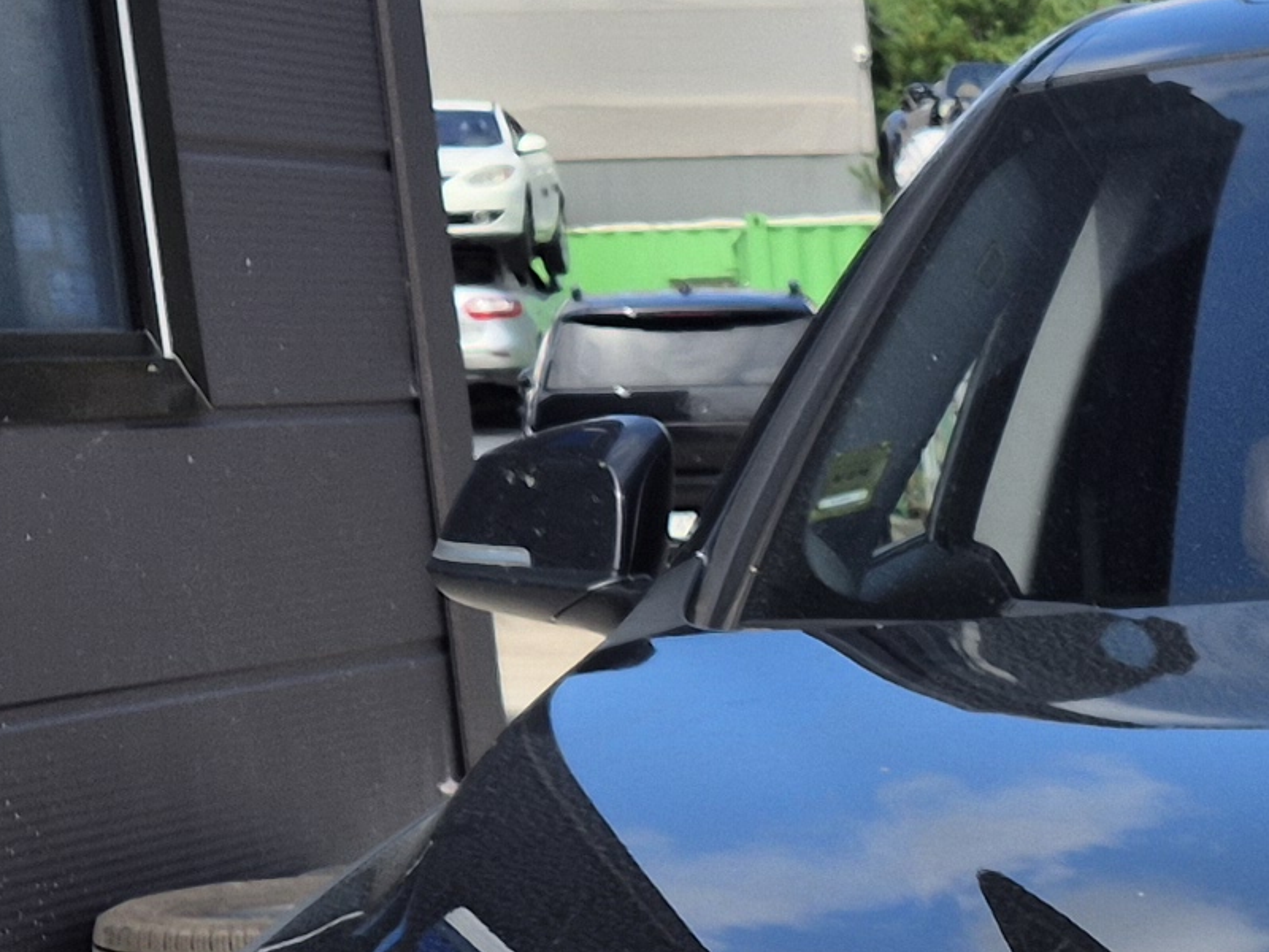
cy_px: 1184
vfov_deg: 12.5
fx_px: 4216
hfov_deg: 16.0
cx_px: 1765
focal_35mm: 115
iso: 25
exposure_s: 1/1044
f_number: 1.8
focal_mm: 5.4
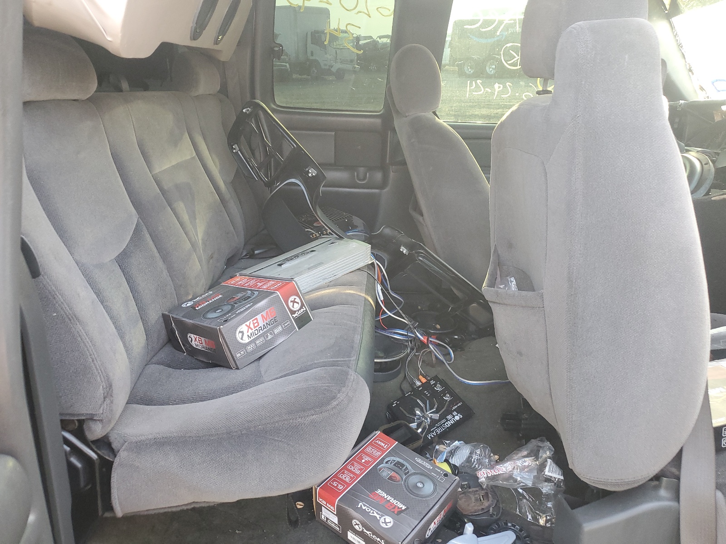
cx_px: 363
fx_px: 545
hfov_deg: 67.3
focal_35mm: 26
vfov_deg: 53.1
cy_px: 272
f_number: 1.5
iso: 123
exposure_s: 1/60.2
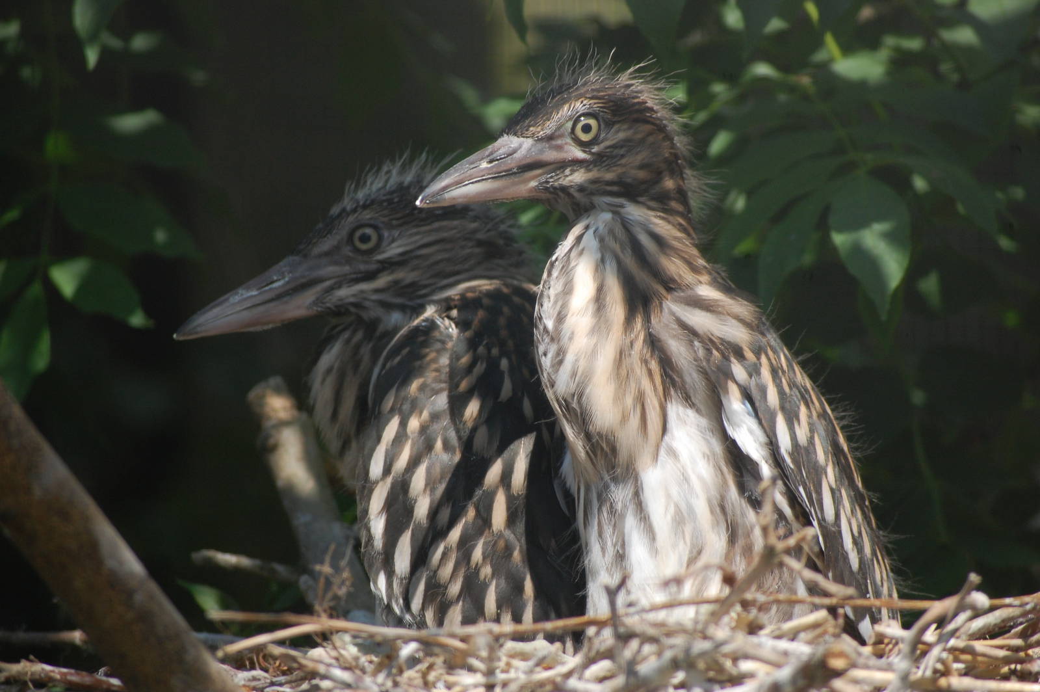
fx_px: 8659
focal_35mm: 300
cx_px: 520
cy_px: 346
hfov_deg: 6.9
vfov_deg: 4.6
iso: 400
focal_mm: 200
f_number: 5.6
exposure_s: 1/640
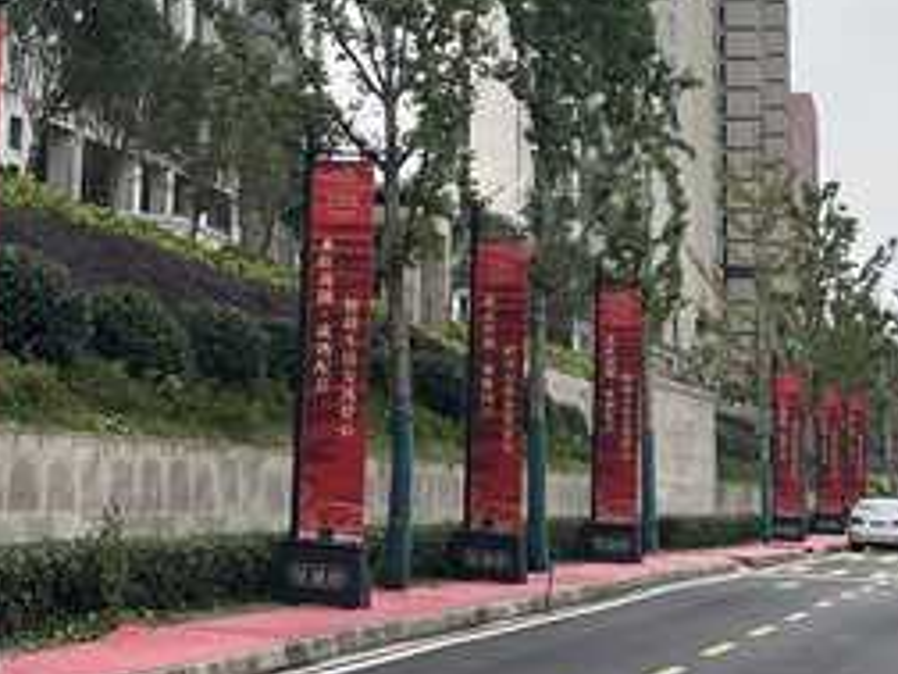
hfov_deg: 18.8
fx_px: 2672
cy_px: -168
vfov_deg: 13.9
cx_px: 114
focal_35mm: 103
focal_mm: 5.1
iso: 50
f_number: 1.6
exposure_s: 1/2137
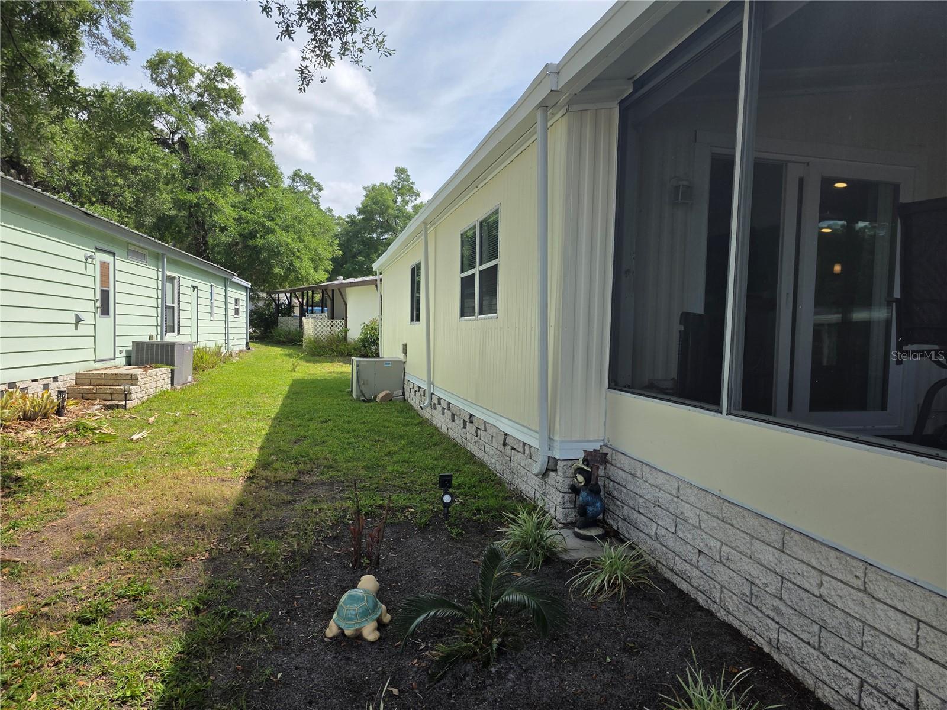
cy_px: 355
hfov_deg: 73.9
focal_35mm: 23
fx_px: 629
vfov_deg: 58.9
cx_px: 474
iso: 80
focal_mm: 6.3
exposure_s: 1/4057
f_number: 1.7
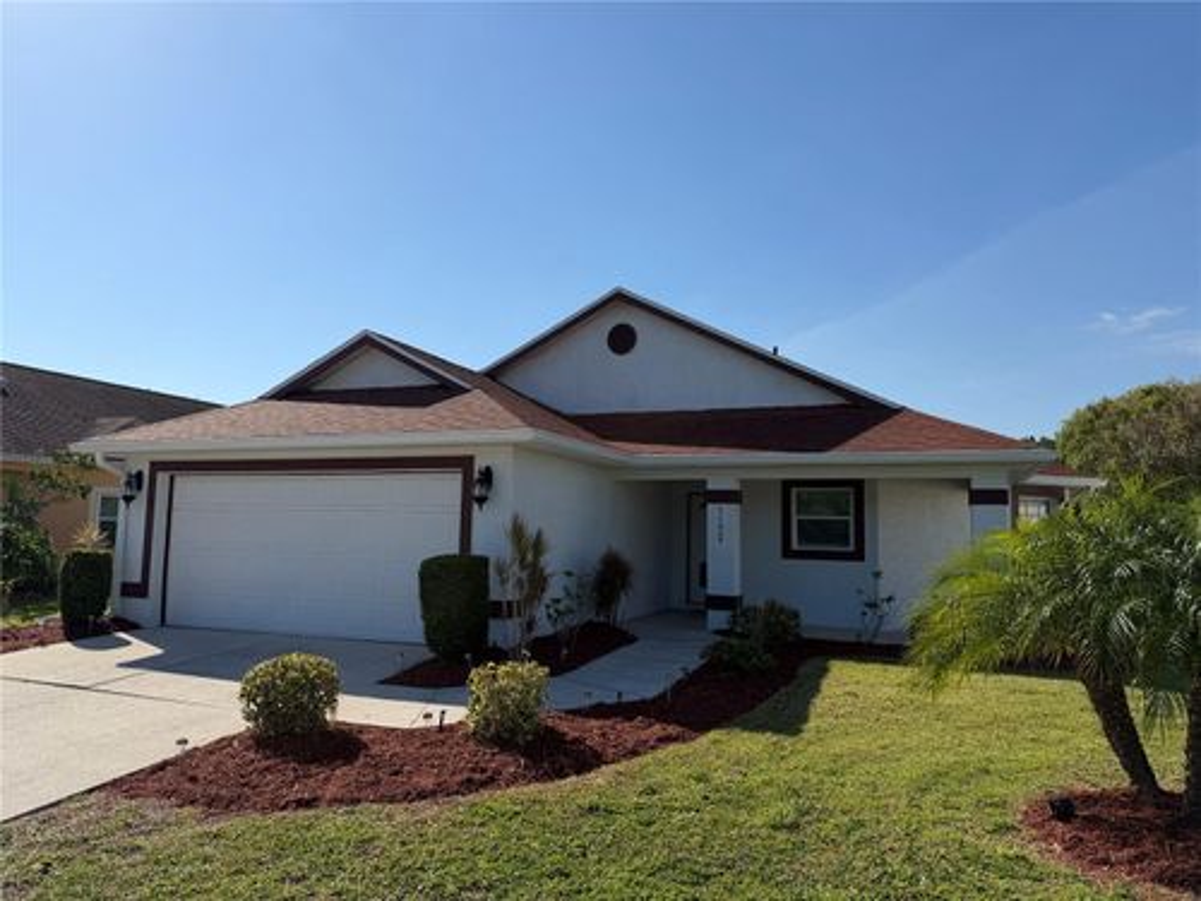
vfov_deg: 56.8
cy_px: 450
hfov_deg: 71.6
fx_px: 833
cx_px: 600
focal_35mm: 24
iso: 80
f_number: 1.78
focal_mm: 6.76
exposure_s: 1/6711
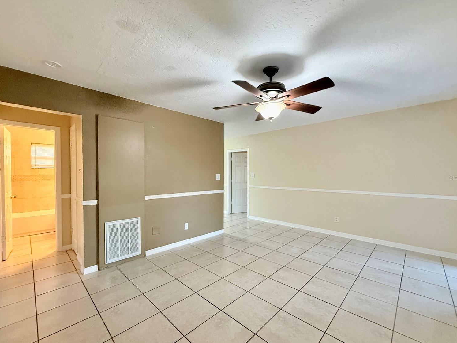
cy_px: 177
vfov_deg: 81.7
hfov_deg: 98.2
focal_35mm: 15
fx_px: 198
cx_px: 233
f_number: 2.2
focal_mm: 2.22
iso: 500
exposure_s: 1/120
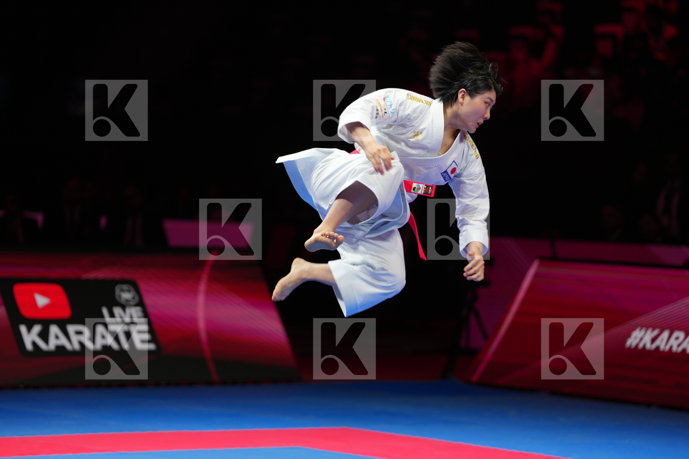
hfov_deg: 11.7
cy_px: 230
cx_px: 344
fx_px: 3348
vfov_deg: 7.8
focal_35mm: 175
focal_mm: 175
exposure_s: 1/500
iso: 320
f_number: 2.8
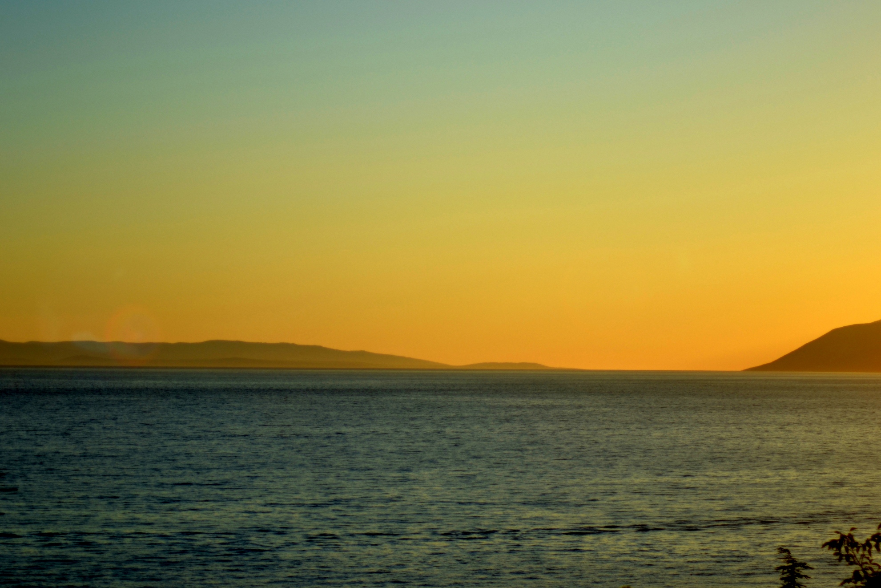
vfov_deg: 13.0
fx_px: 2570
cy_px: 294
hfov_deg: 19.5
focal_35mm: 105
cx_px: 440
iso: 100
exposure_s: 1/1000
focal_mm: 70
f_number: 4
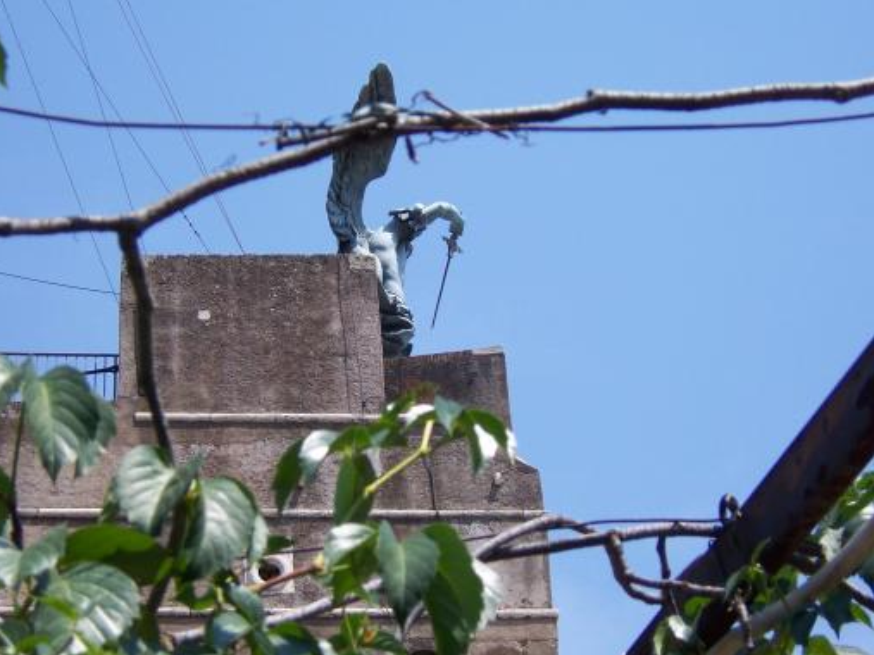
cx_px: 434
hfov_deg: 19.5
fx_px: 2549
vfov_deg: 14.6
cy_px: 328
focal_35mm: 101
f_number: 4.9
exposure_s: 1/500
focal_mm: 16.6
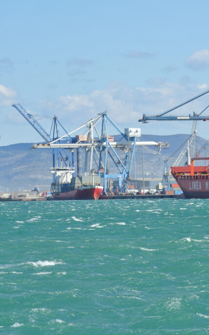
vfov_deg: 7.7
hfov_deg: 4.8
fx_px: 2497
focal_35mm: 274
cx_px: 191
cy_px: 168
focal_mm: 66.4
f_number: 4.5
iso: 100
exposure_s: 1/640
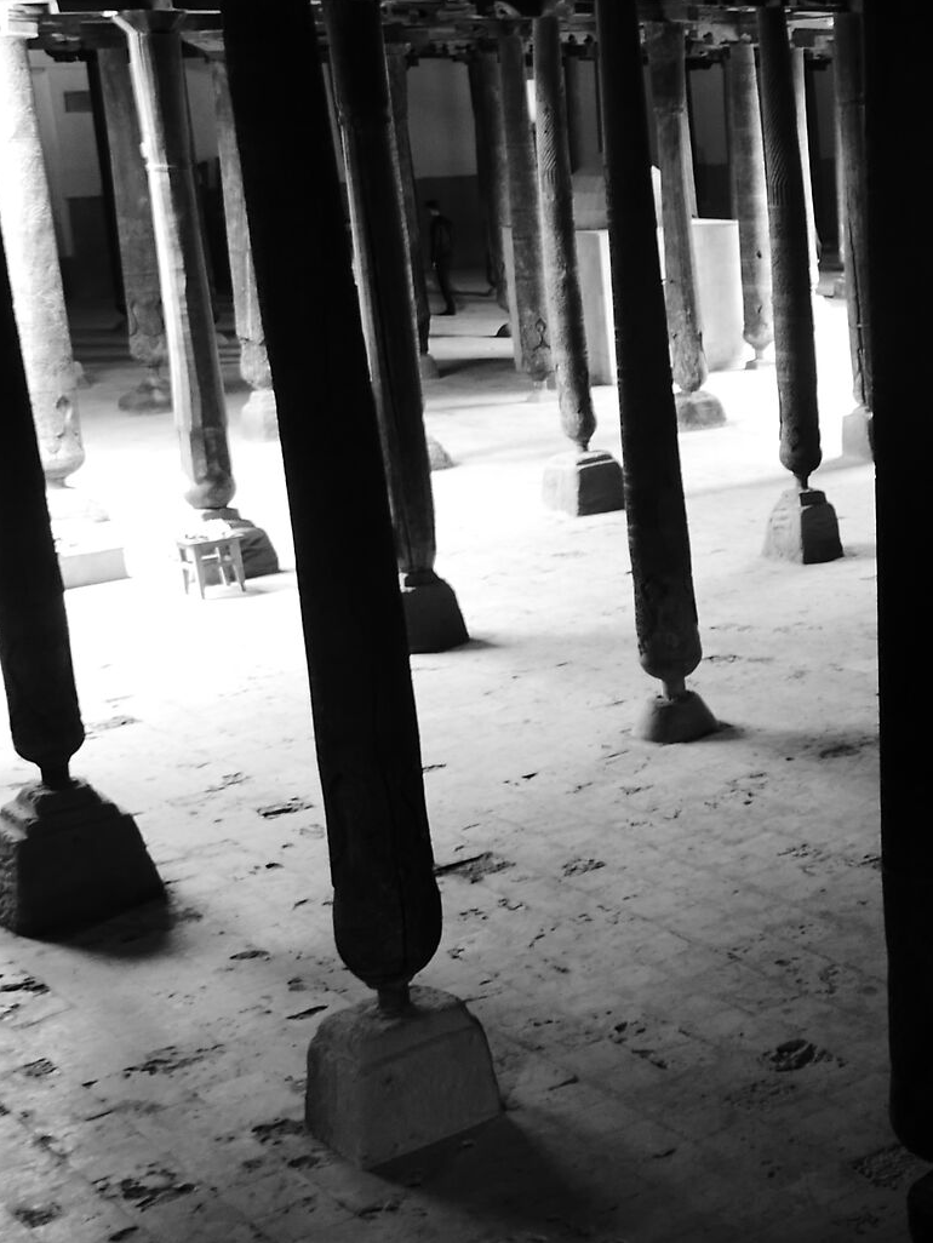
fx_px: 1940
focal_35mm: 54
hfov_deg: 22.8
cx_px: 1341
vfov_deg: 35.5
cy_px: 521
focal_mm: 10.9
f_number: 3.5
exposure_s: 1/4
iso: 200
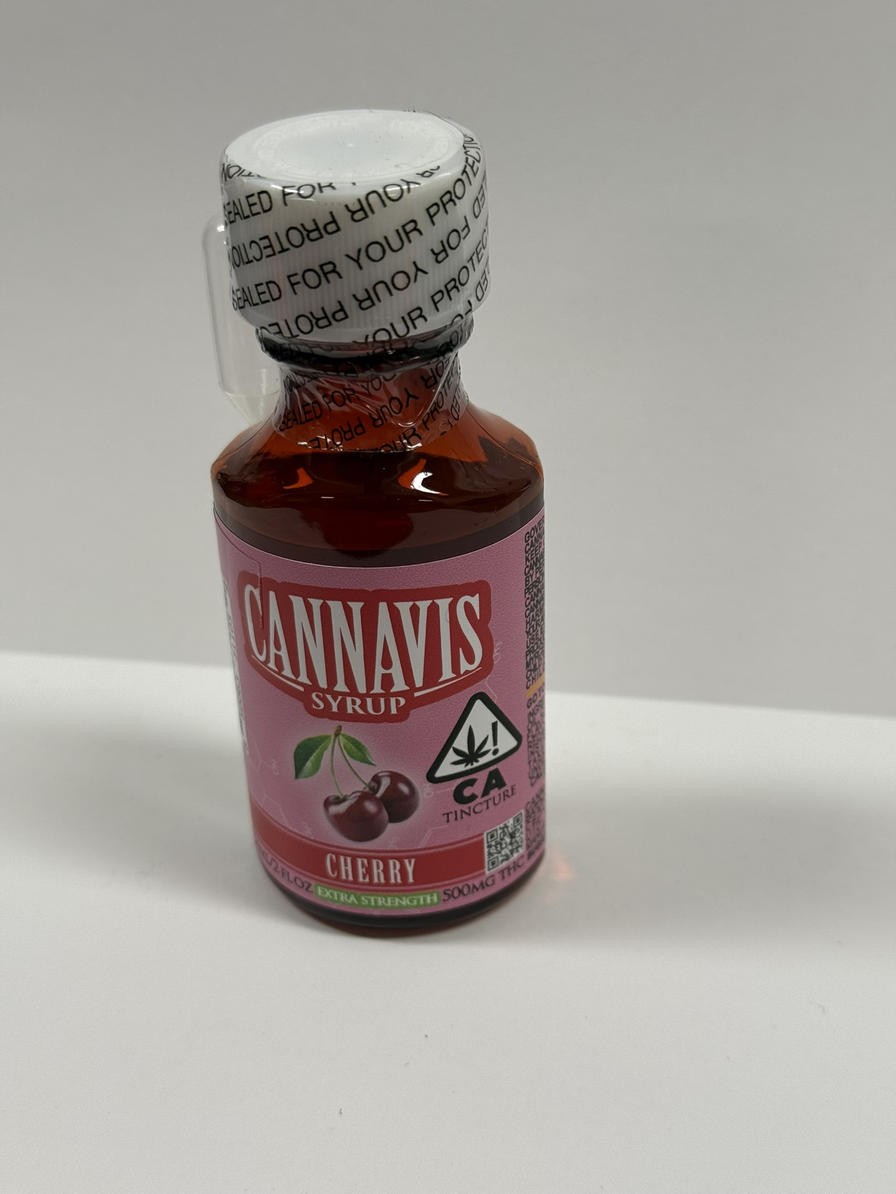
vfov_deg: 39.7
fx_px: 1657
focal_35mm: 48
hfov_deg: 30.3
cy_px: 597
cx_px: 448
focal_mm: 6.76
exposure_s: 1/121
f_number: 1.78
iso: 64
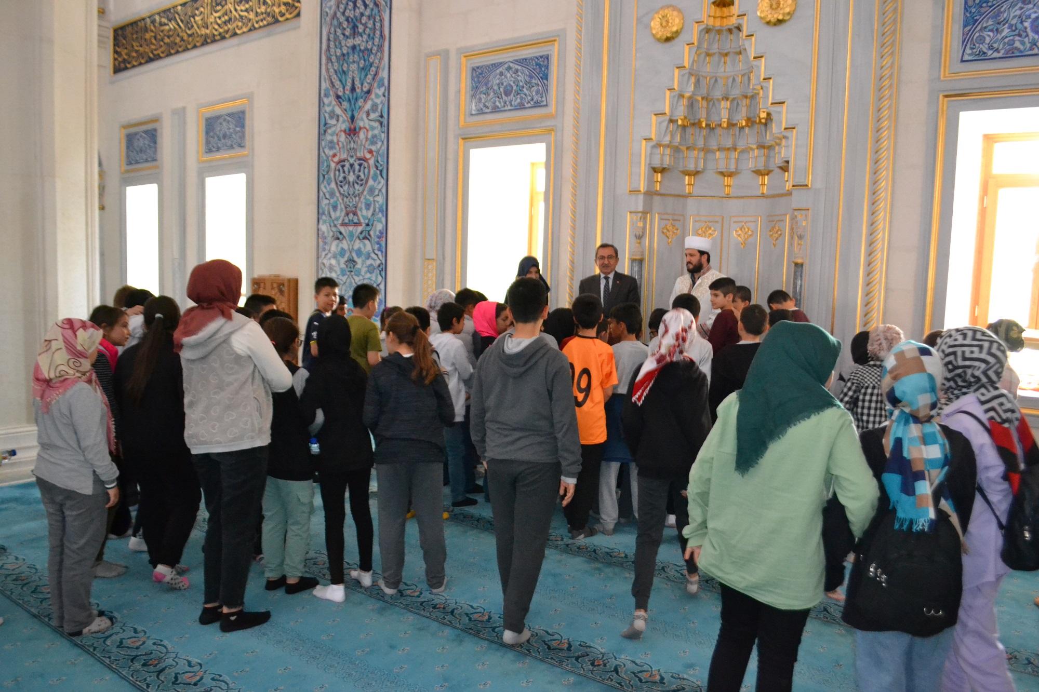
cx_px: 520
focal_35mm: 52
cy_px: 346
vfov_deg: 25.7
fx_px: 1515
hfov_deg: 37.9
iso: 3200
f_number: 5
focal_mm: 35
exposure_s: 1/60
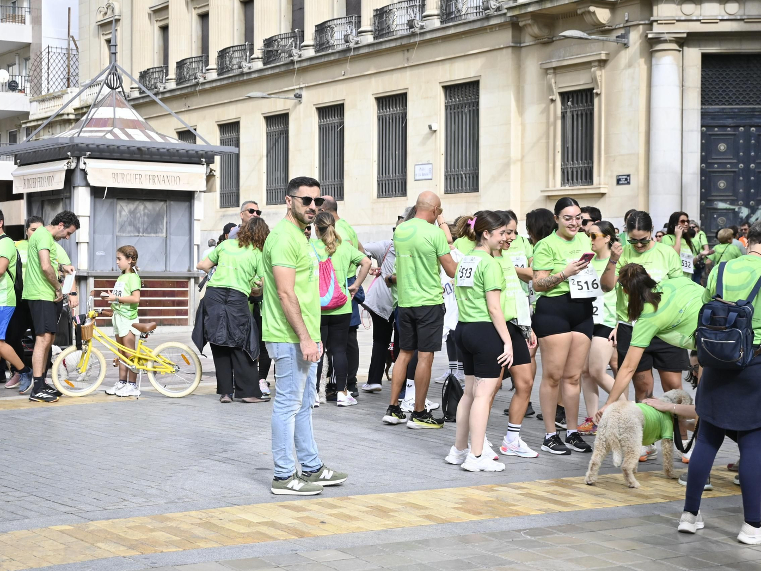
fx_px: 1451
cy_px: 288
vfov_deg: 22.3
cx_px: 350
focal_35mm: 66
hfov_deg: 29.4
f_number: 5.6
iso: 800
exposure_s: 1/2000
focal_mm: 40
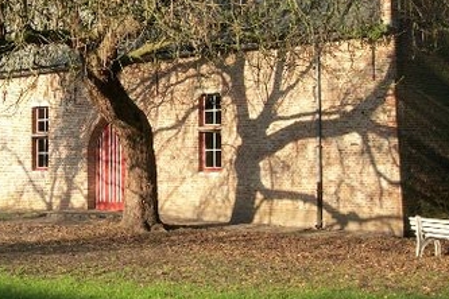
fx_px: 935
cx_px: 84
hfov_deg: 26.4
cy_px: 105
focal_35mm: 75
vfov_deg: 18.1
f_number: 9.9
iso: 80
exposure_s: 1/60
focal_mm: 7.1
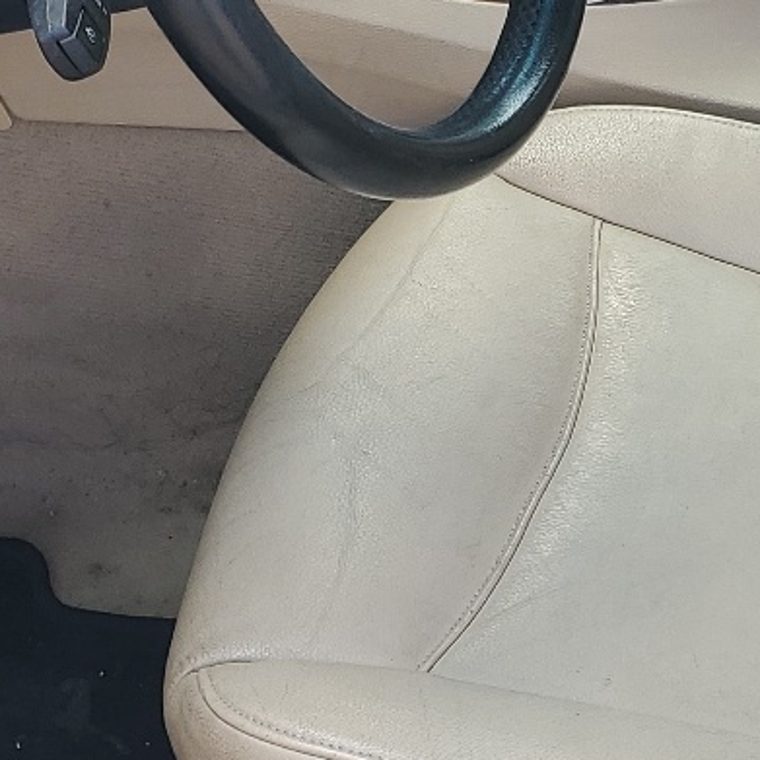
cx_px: 692
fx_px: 2335
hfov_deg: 18.2
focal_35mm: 94
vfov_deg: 18.4
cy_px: 233
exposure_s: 1/208
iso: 50
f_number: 1.5
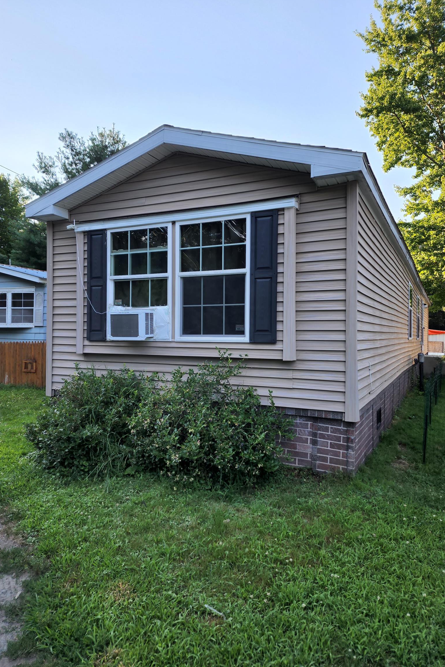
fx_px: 445
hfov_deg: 53.0
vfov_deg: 73.7
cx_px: 245
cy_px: 334
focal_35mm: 24
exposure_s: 1/180
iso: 16
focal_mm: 6.4
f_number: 1.8
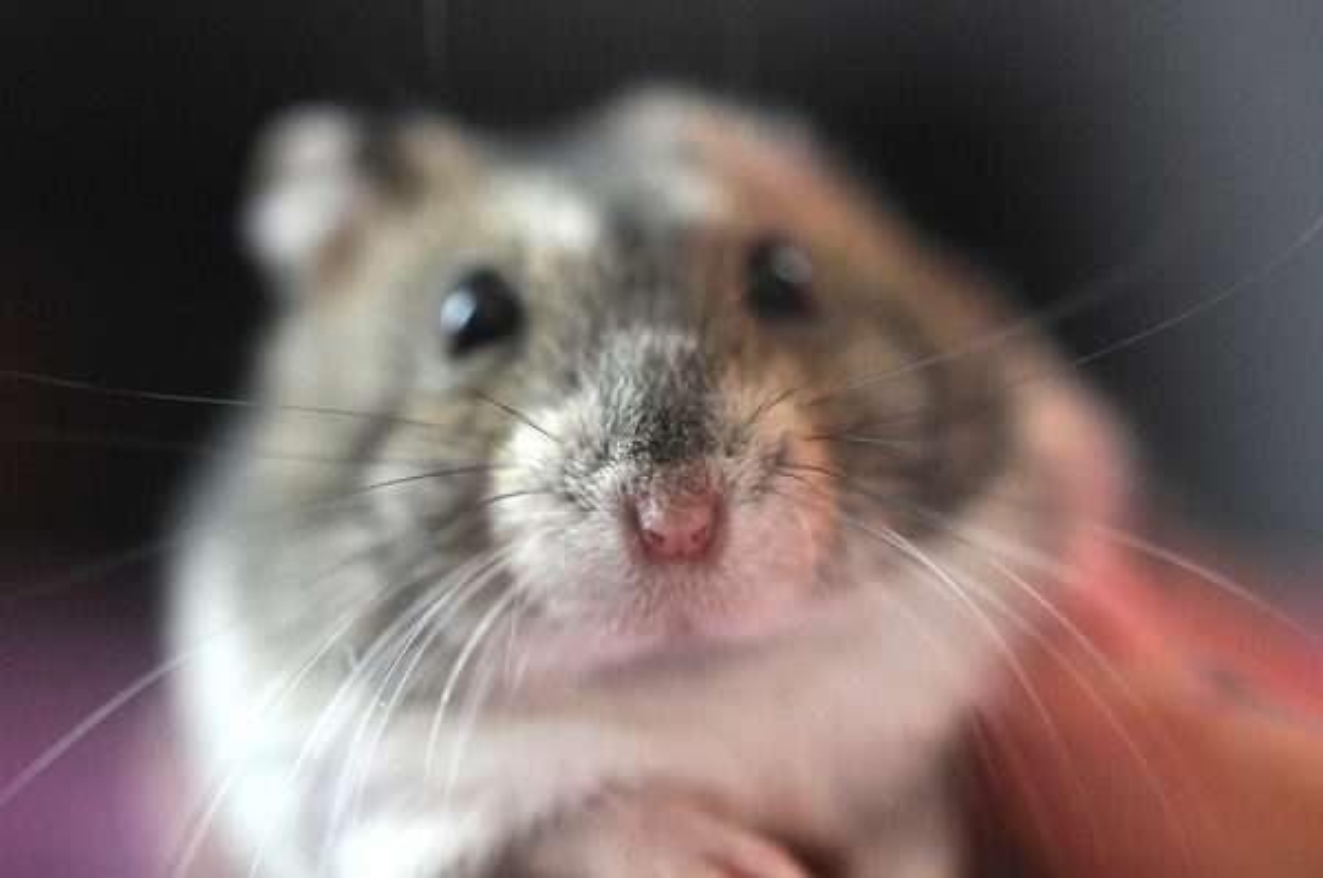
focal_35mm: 90
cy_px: 439
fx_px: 3302
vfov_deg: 15.1
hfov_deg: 22.7
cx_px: 662
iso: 2000
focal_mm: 60
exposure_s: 1/2500
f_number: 3.3
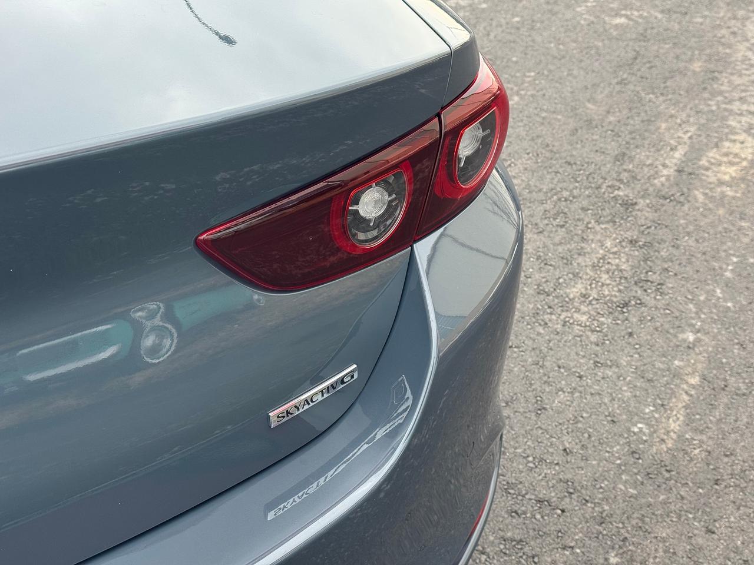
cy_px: 282
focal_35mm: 48
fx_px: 1046
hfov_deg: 39.7
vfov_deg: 30.3
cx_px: 377
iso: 80
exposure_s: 1/171
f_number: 1.78
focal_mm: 6.76
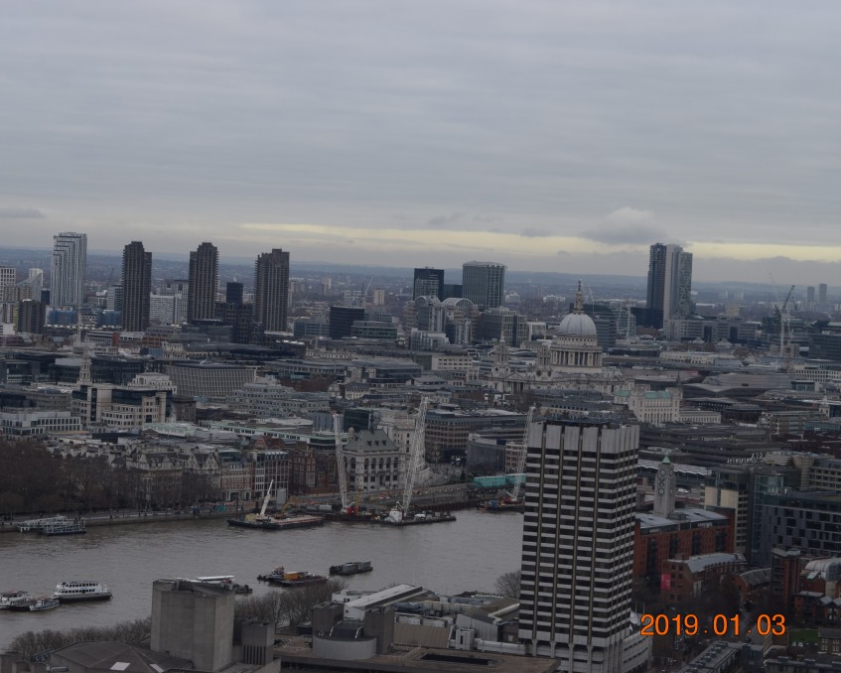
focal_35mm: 94
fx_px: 2329
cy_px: 337
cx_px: 373
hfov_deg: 20.5
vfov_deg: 16.4
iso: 360
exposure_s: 1/250
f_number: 8
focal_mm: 55
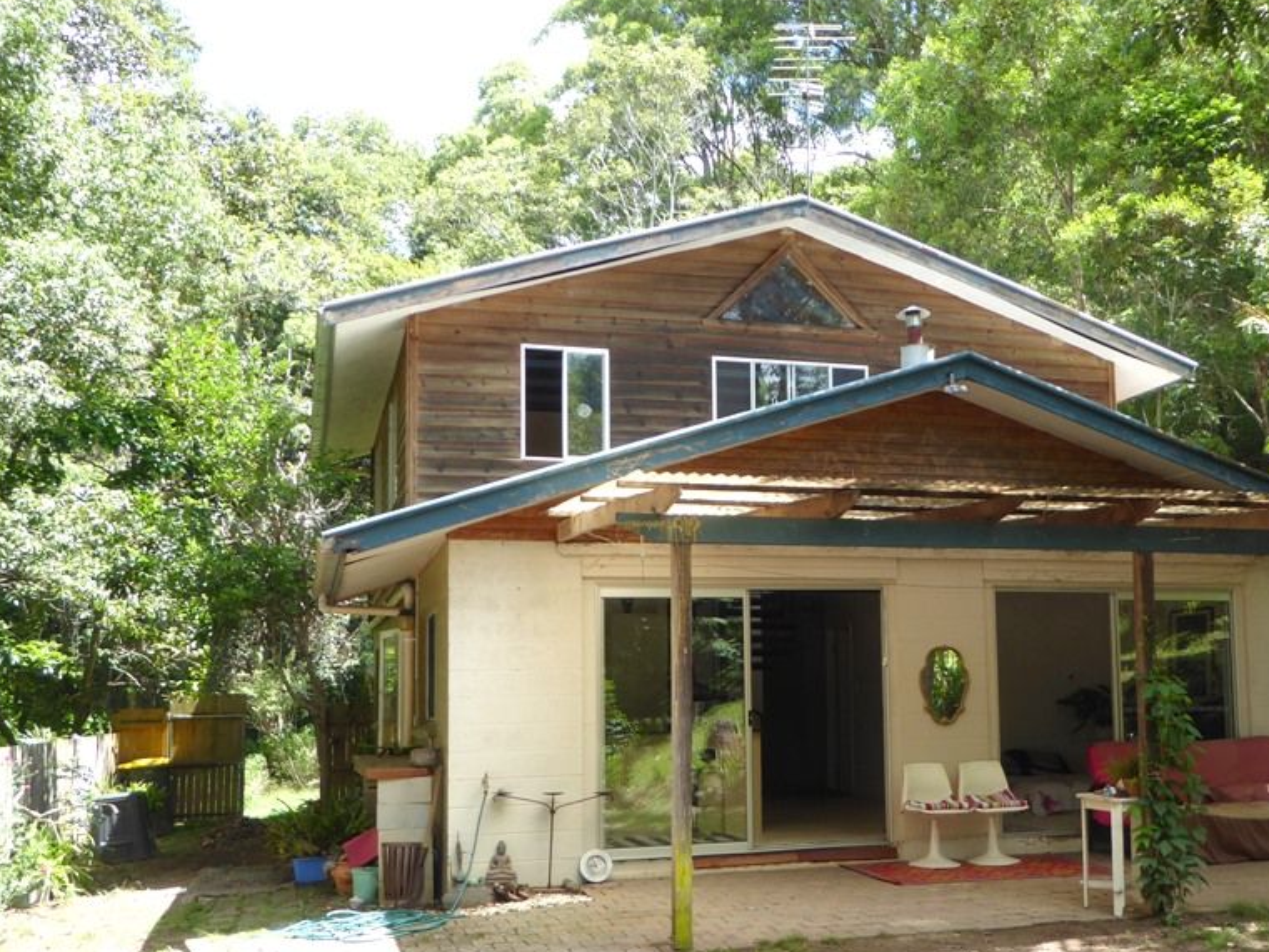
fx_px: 1430
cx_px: 787
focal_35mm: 39
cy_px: 560
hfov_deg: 47.5
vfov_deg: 36.7
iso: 80
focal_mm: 5
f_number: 3.5
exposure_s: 1/125
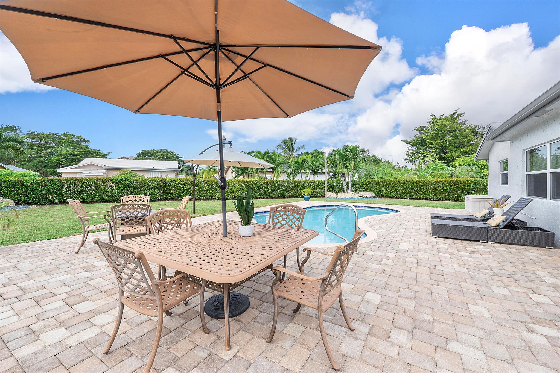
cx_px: 280
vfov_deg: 77.3
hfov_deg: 100.4
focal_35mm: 15
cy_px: 186
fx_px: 233
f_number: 8
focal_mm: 10
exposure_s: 1/250
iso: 200
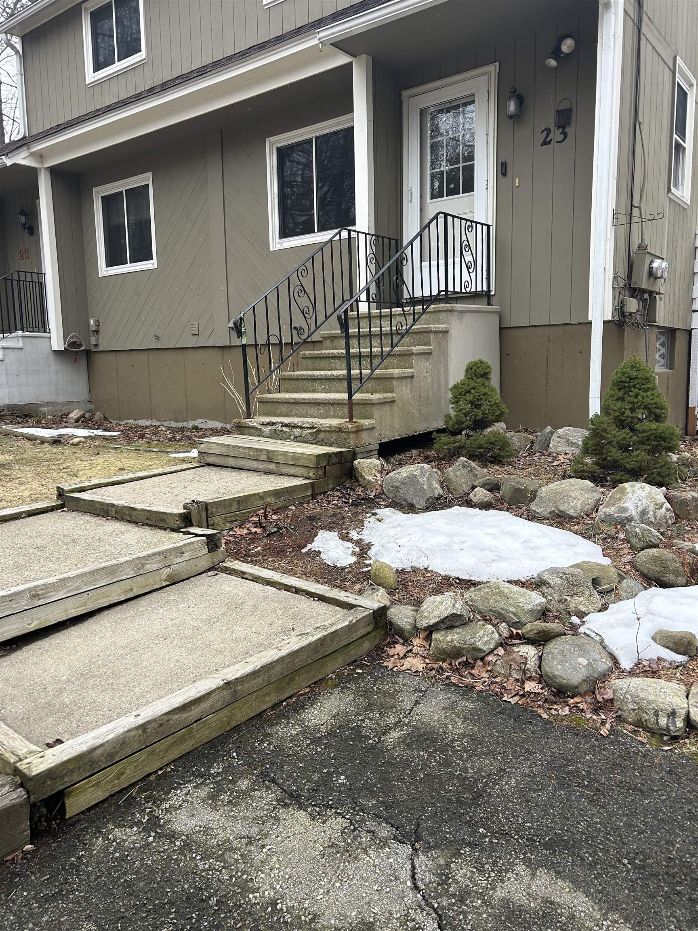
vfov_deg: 67.3
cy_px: 466
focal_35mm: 26
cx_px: 349
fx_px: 699
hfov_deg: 53.1
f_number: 1.5
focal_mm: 5.7
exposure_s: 1/121
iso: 80
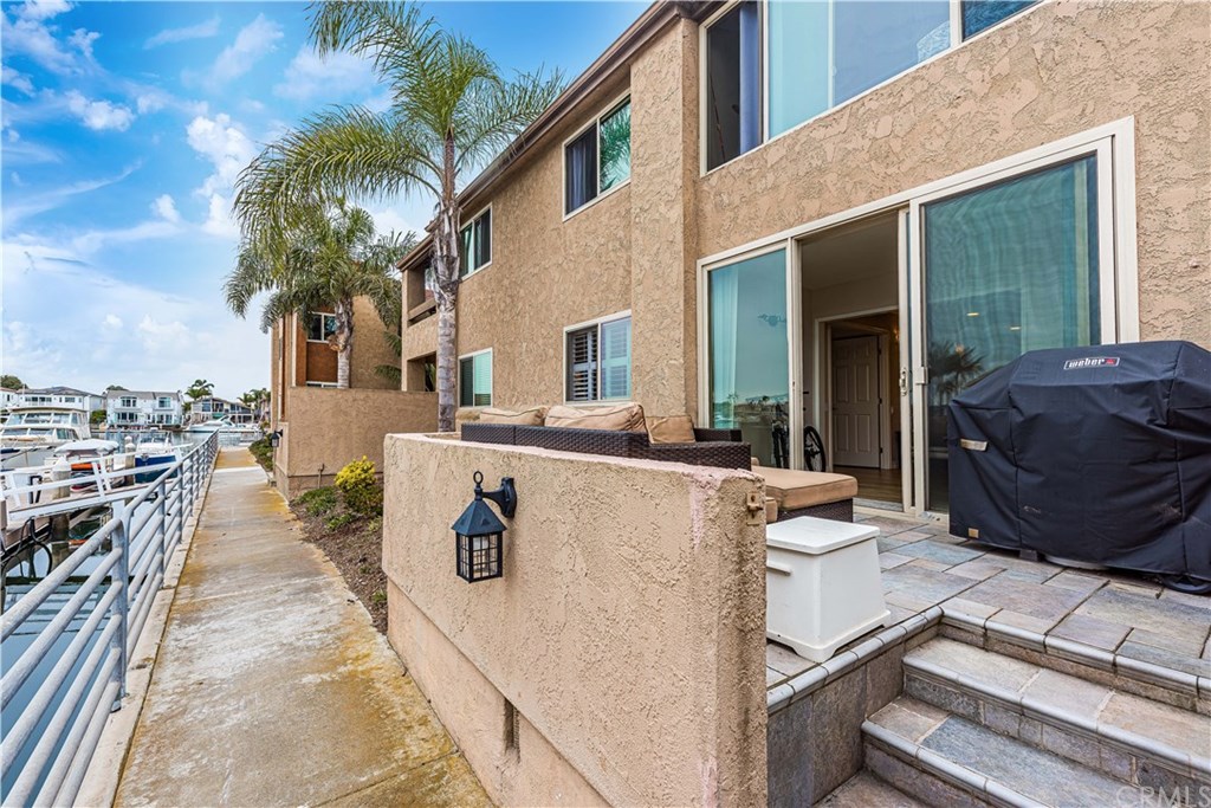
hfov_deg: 104.2
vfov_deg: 81.2
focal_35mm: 14
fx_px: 471
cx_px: 606
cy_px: 404
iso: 100
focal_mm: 14
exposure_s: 1/80
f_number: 6.3
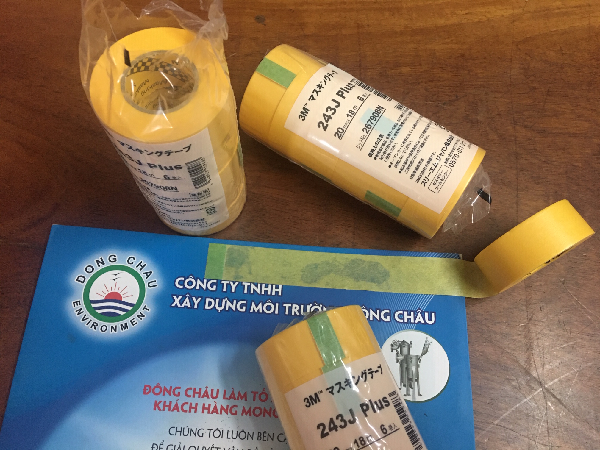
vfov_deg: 48.2
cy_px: 225
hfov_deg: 61.7
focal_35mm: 29
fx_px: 503
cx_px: 300
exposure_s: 1/10
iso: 100
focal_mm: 4.15
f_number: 2.2
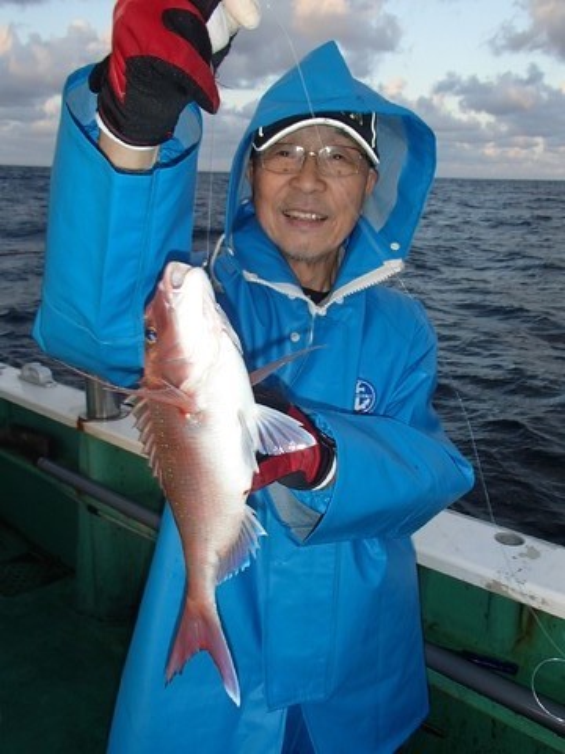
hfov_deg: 49.7
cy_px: 377
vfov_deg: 63.4
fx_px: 609
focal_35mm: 28
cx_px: 282
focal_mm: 5
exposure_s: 1/160
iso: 100
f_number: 3.9
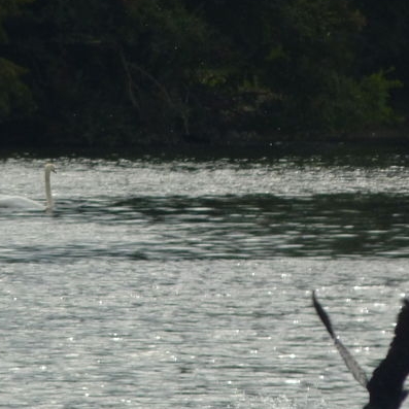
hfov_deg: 2.1
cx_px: 214
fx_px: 11242
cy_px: 281
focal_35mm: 841
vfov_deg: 2.1
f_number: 5
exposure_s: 1/500
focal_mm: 65.6
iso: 160
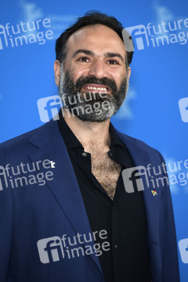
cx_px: 94
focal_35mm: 180
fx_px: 1412
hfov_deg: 7.6
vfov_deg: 11.4
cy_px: 141
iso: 640
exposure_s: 1/400
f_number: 4
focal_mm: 180
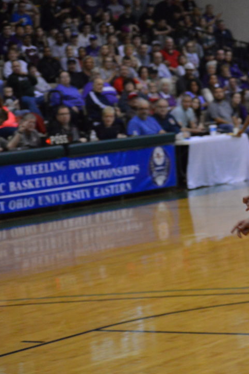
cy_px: 188
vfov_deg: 13.9
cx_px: 276
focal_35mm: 148
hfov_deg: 9.2
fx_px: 1534
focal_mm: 65
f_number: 4
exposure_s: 1/400
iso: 3200
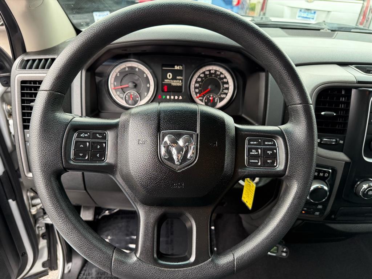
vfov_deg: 56.8
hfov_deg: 71.6
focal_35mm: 24
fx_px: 258
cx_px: 186
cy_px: 140
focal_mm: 6.76
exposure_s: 1/125
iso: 200
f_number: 1.78
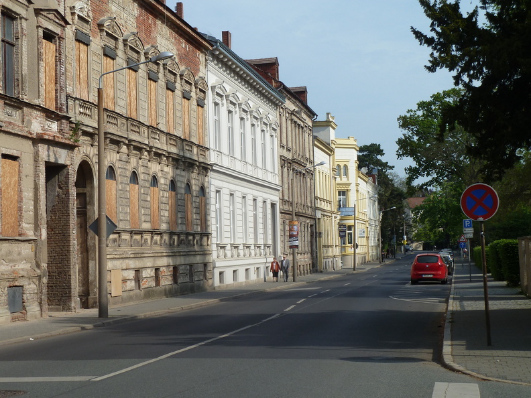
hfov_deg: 32.7
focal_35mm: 59
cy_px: 199
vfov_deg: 24.8
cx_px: 266
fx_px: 905
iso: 80
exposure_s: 1/400
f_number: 5
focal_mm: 9.7
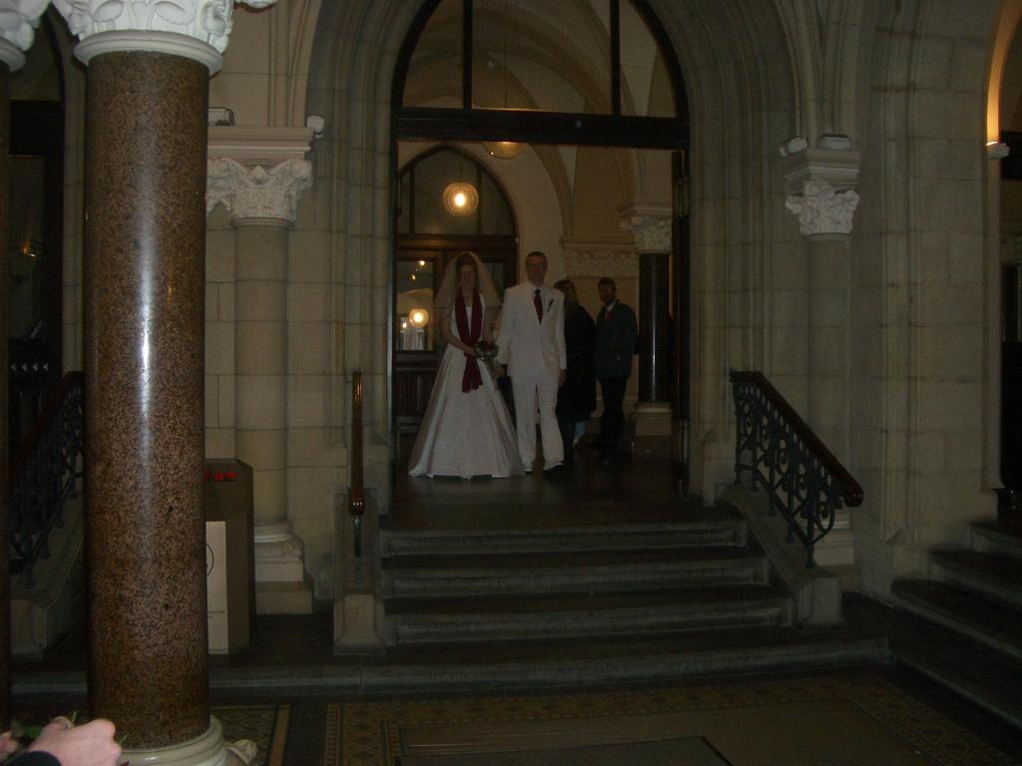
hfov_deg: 52.6
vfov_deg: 40.7
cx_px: 511
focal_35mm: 35
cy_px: 383
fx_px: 1033
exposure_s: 1/60
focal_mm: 5.8
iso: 100
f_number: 2.6
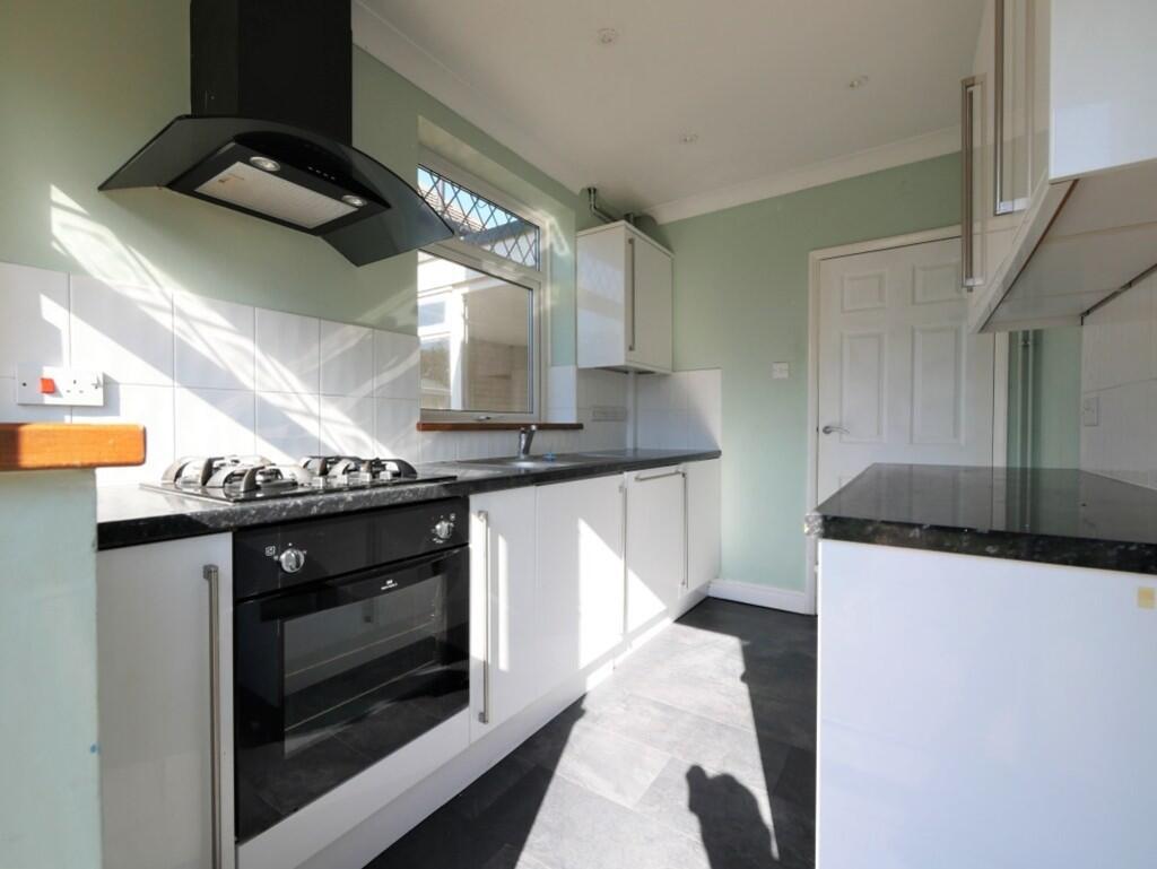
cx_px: 578
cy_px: 434
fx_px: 468
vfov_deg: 85.7
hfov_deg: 102.0
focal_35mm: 14
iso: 200
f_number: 5.6
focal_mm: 7
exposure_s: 1/200
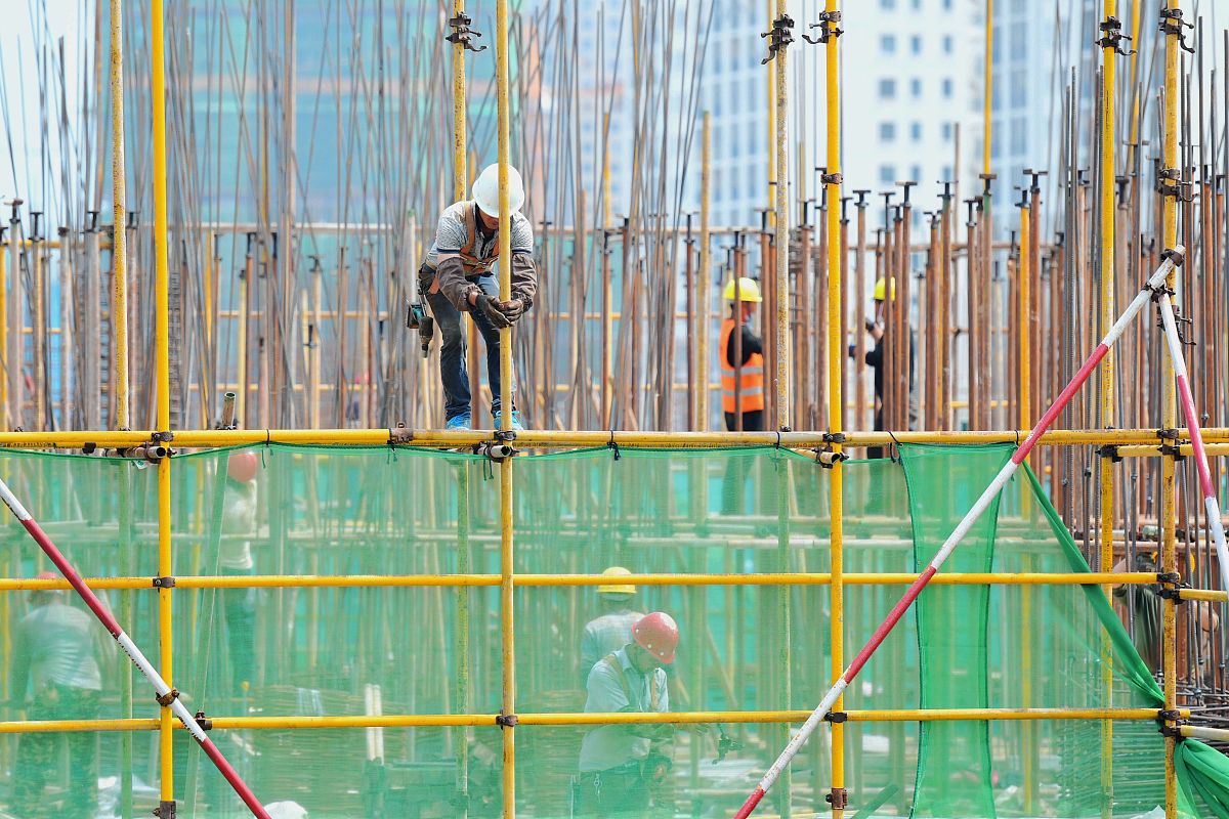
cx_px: 614
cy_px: 410
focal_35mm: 270
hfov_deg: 7.6
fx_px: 9217
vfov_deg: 5.1
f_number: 4
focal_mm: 180
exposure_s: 1/1000
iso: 200
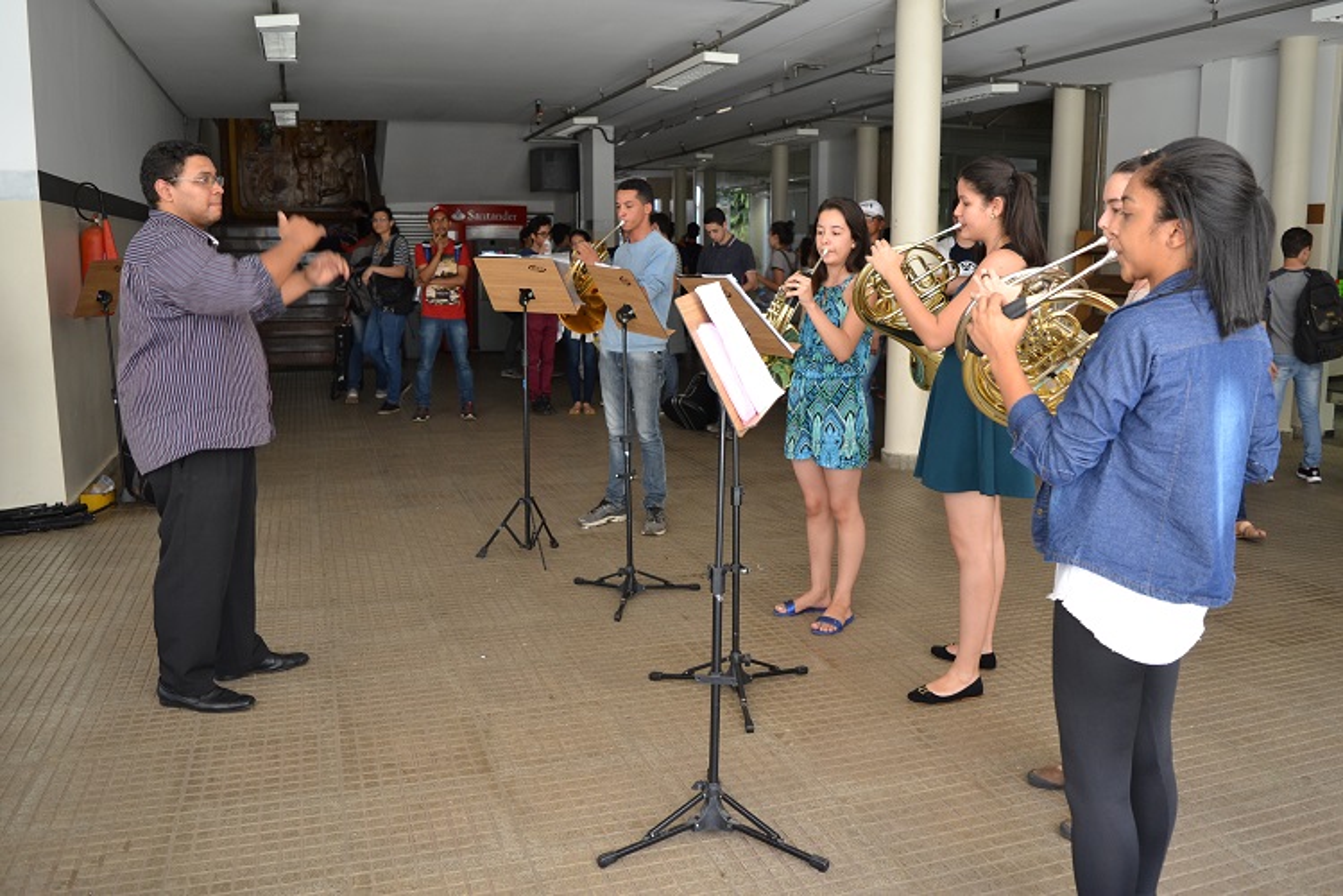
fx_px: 1007
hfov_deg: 67.4
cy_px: 448
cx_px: 672
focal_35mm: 27
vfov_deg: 47.9
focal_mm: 18
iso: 400
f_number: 3.5
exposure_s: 1/50
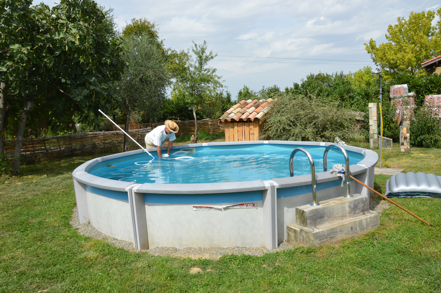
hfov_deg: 67.4
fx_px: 330
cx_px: 220
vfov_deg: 47.8
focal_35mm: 27
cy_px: 146
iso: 100
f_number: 8
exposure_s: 1/250
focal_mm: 18
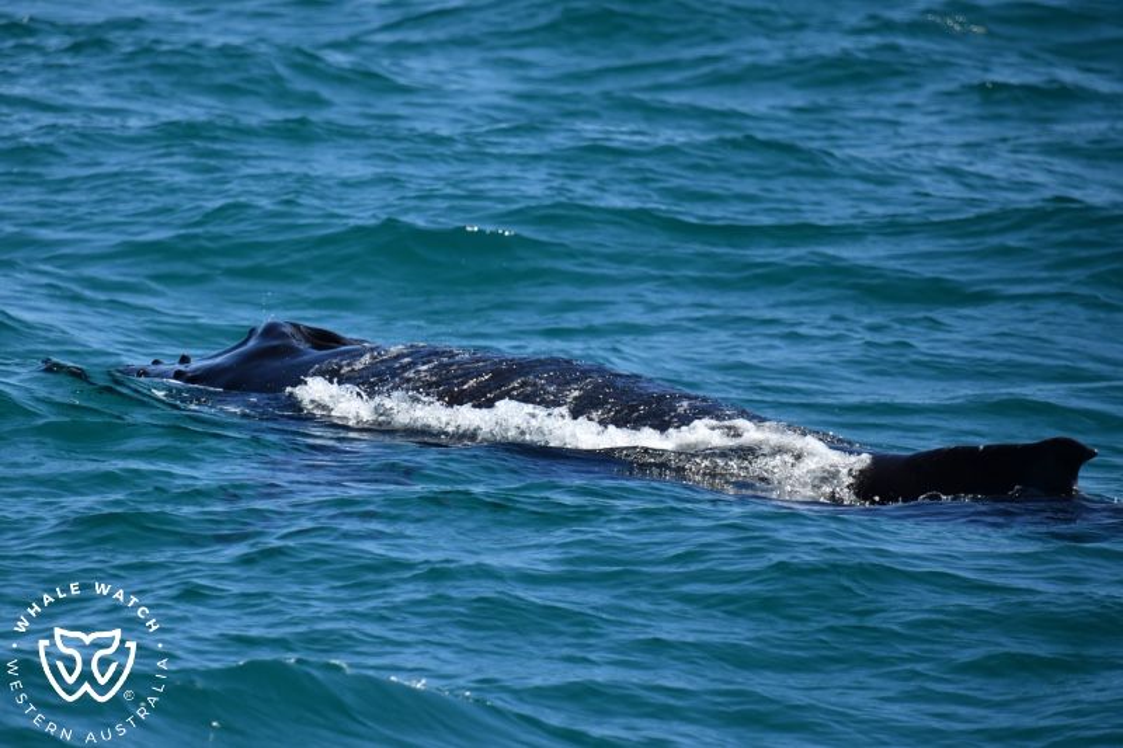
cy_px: 374
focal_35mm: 600
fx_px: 18712
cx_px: 562
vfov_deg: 2.3
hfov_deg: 3.4
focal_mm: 600
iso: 1400
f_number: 6.3
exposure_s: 1/8000
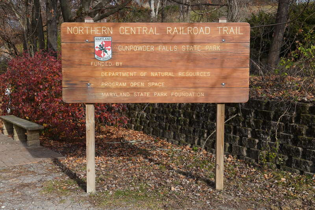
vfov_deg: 29.9
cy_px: 105
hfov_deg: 43.6
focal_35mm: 45
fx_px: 394
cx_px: 158
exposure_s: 1/160
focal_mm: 30
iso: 100
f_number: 8
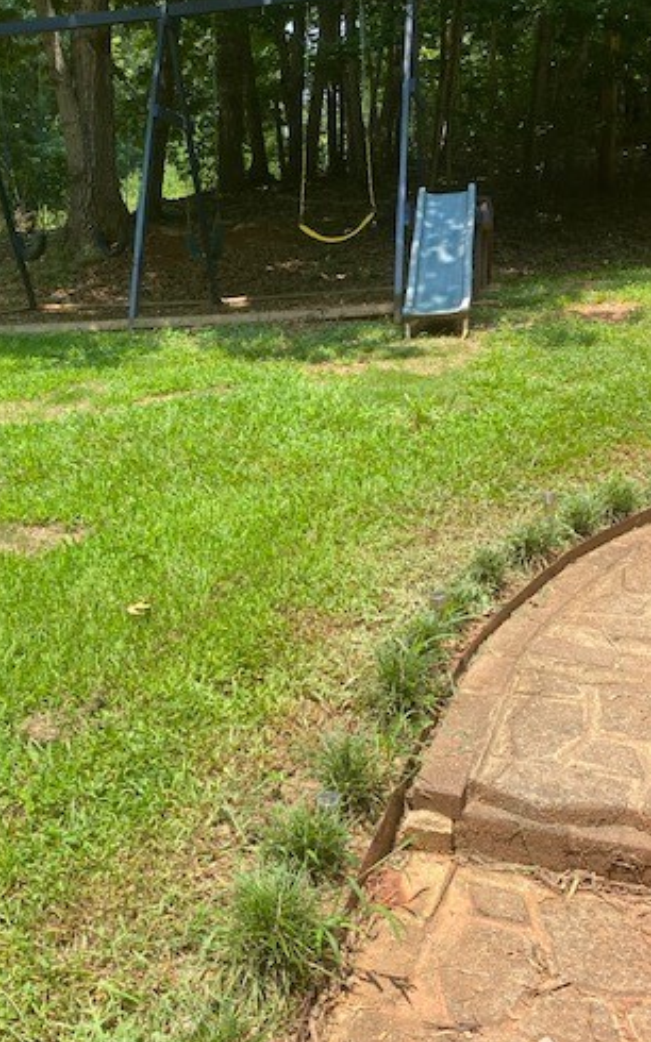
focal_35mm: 36
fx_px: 1023
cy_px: 487
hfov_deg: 35.0
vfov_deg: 54.0
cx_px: 226
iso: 32
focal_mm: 4.25
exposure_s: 1/1082
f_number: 1.8
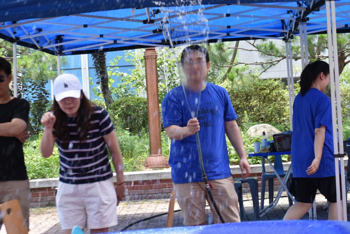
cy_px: 117
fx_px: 1138
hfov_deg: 17.5
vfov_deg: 11.7
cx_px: 175
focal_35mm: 117
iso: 400
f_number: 7.1
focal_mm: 78
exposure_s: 1/200
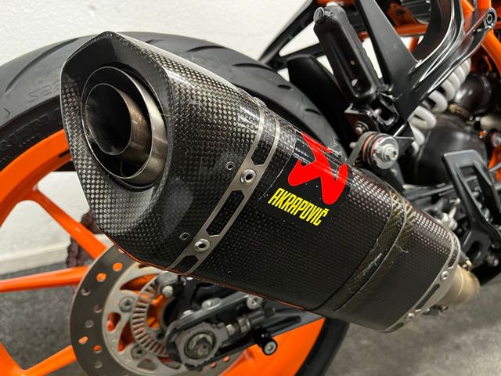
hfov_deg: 67.3
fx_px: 376
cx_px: 250
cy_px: 188
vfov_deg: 53.1
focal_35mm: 26
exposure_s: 1/33
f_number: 1.6
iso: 500
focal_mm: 5.1
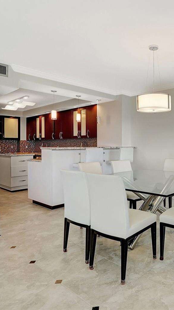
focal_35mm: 27
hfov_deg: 40.7
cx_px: 148
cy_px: 150
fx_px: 220
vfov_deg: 70.2
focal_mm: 16.5
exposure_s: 1/10
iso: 640
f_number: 13
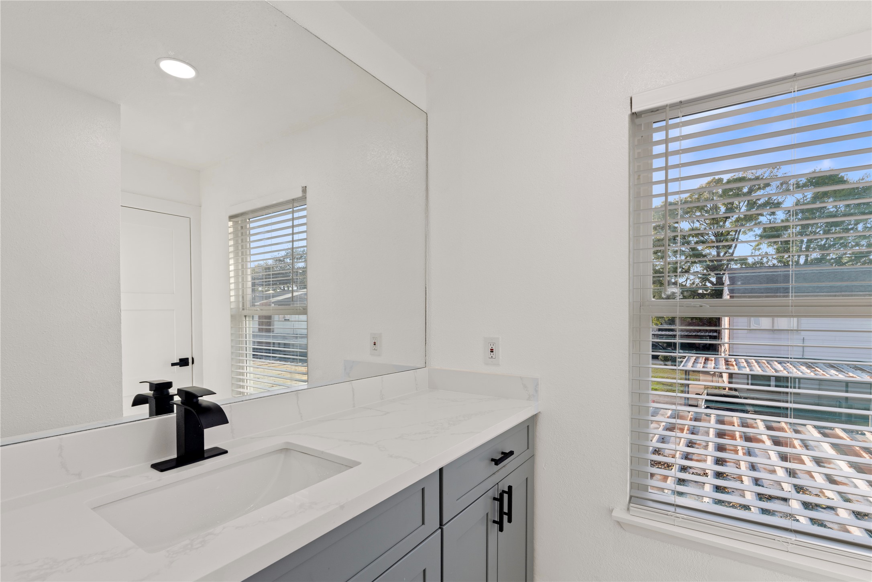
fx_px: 400
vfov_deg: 72.1
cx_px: 436
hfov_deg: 95.0
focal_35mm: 16
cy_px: 291
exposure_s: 1/15
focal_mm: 16.5
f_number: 10
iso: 100
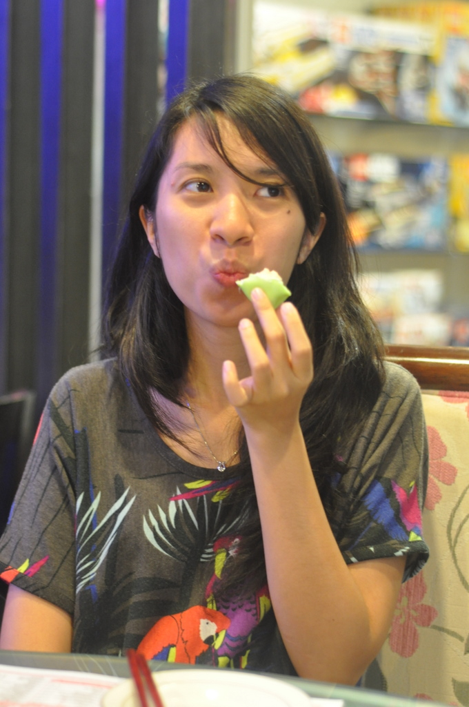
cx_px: 234
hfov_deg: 18.1
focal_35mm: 75
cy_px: 354
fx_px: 1469
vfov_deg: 27.0
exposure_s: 1/25
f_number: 2.5
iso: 1250
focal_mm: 50
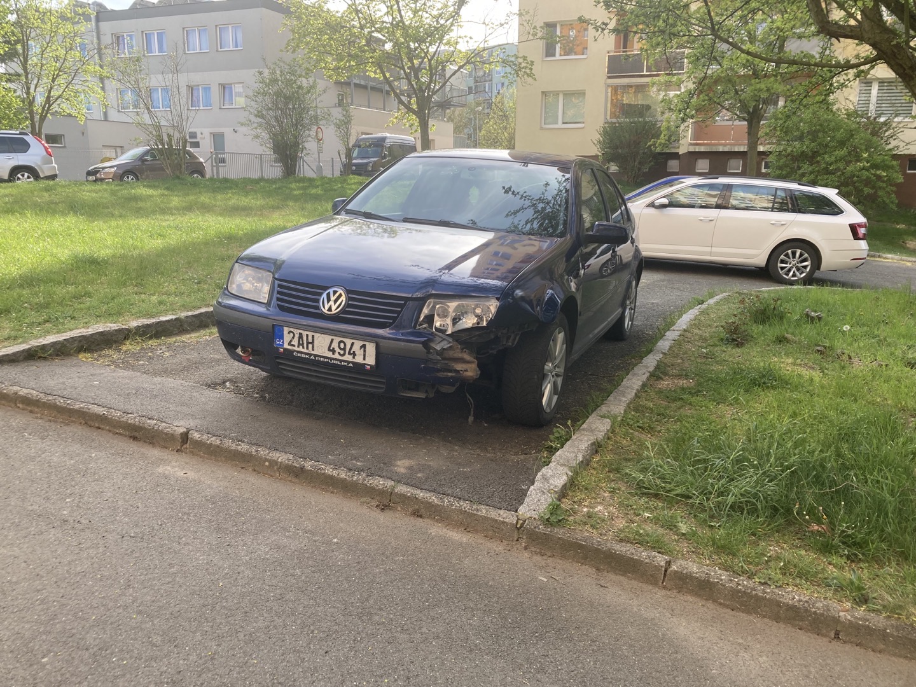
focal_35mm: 28
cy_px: 344
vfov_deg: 49.7
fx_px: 741
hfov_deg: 63.4
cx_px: 458
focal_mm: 3.99
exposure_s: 1/326
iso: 20
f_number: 1.8
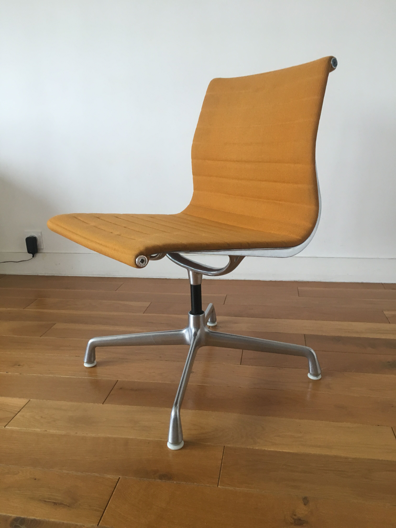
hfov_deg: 48.2
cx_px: 198
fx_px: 442
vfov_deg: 61.7
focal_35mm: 29
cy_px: 264
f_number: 2.2
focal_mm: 4.15
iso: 125
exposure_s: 1/33
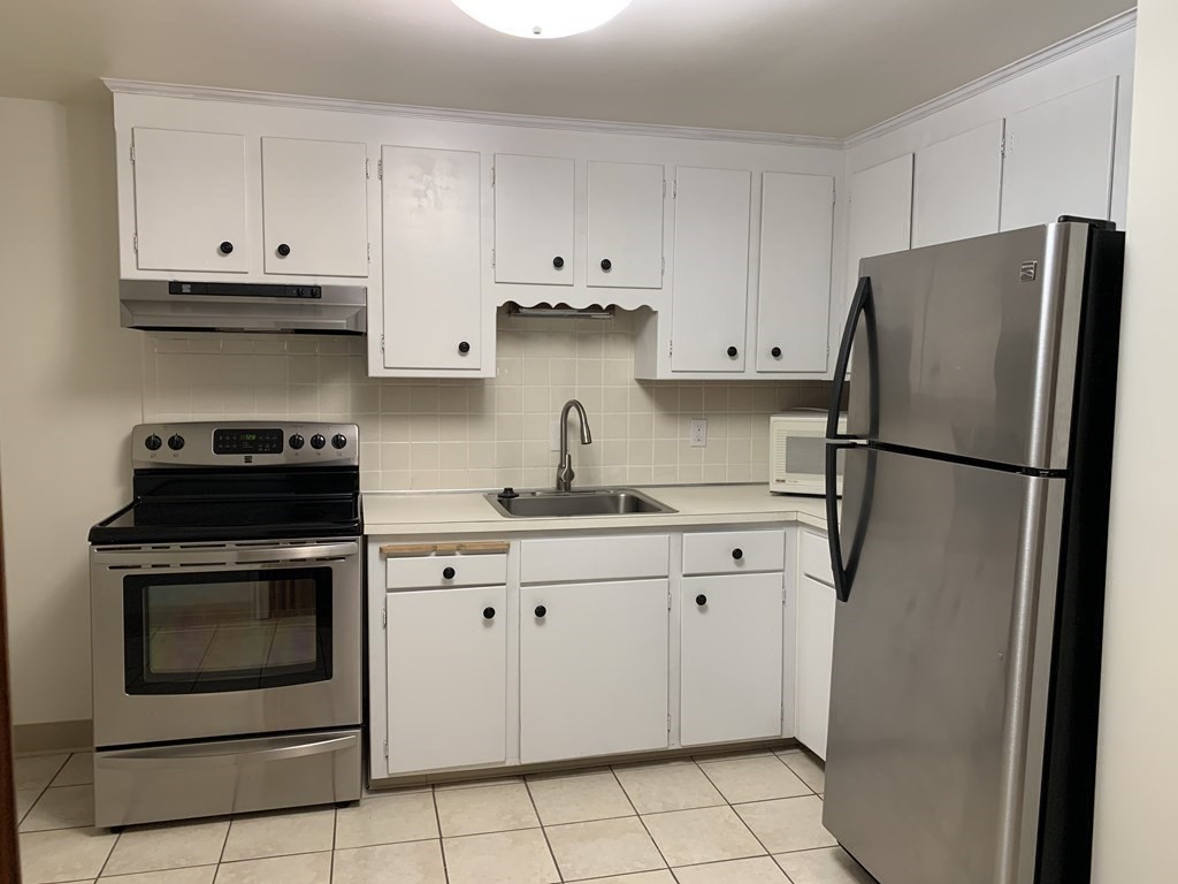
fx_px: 885
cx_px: 589
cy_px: 442
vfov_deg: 53.1
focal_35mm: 26
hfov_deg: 67.3
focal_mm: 4.25
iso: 100
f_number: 1.8
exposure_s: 1/60
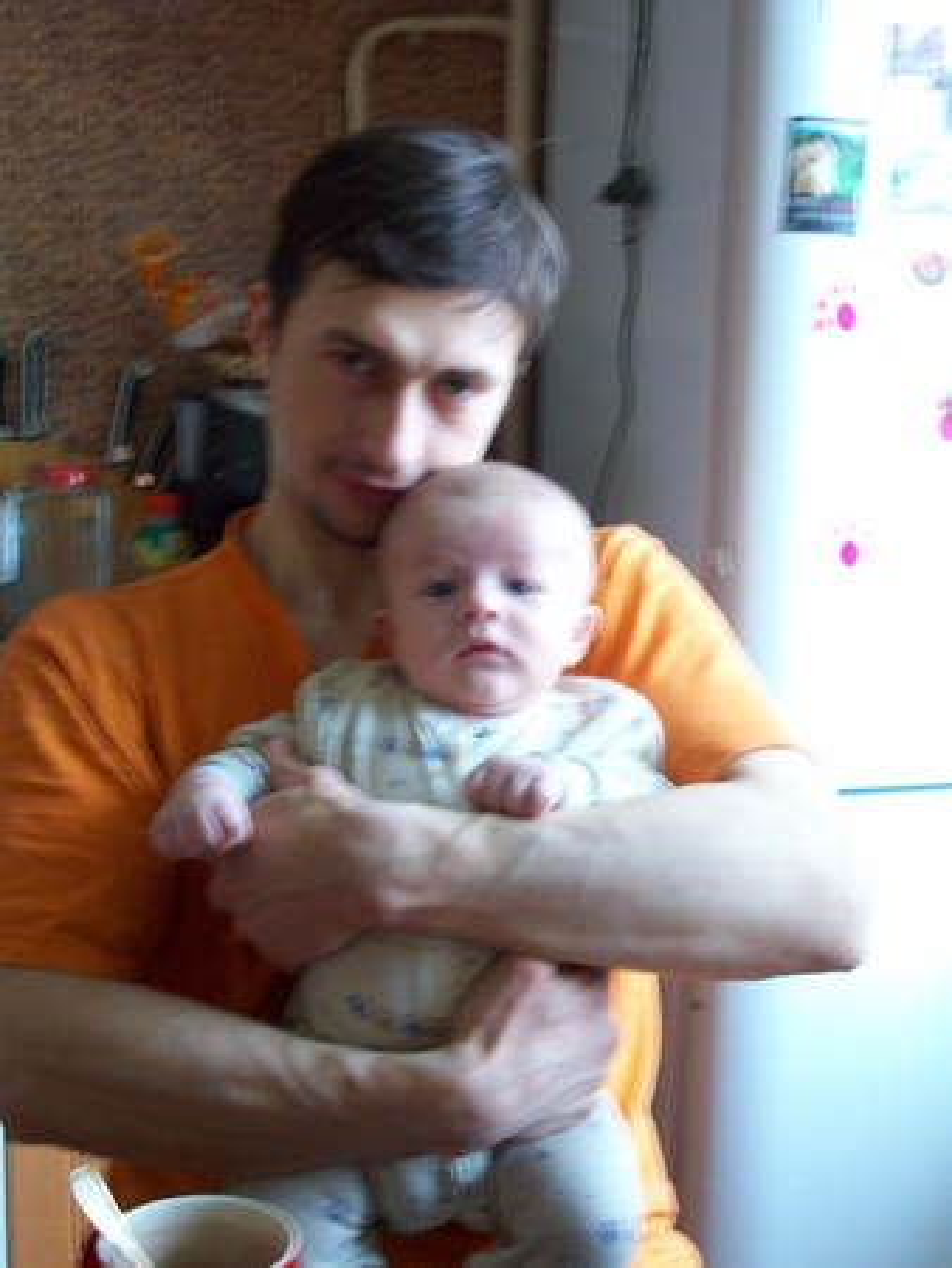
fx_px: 1942
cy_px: 634
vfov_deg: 36.2
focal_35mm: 53
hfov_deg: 27.5
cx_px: 476
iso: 160
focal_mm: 8.8
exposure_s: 1/10.1
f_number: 3.6
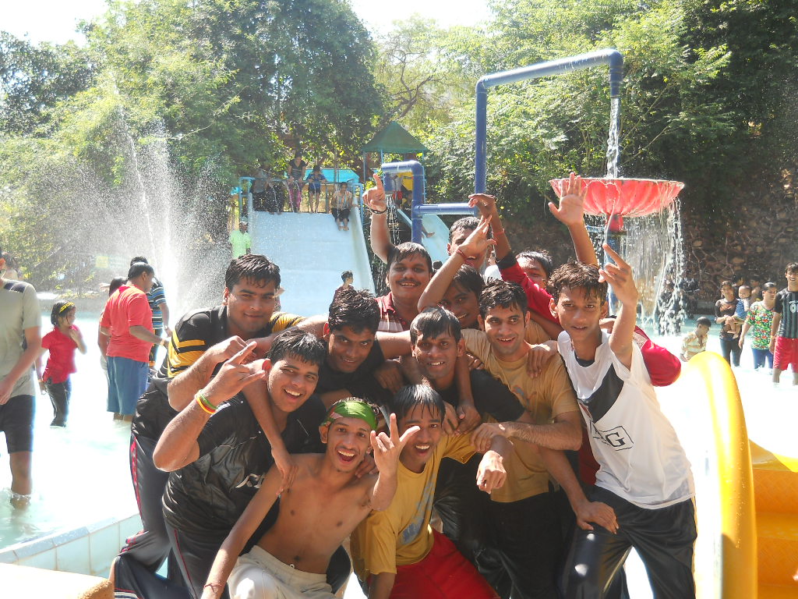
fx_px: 945
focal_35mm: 41
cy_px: 300
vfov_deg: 35.1
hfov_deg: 45.8
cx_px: 399
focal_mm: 6.72
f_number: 3.1
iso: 80
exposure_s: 1/200
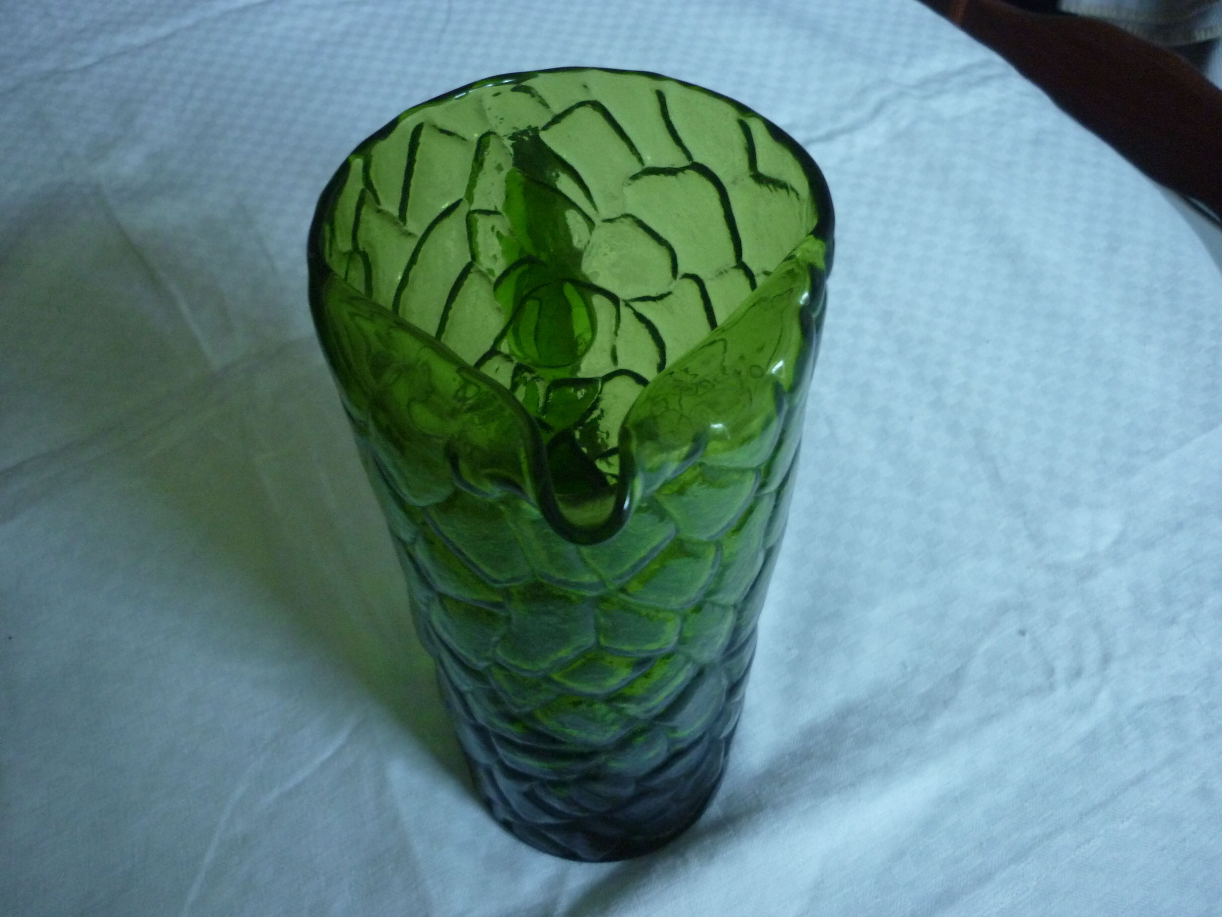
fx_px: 1165
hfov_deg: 55.4
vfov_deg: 42.9
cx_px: 611
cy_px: 458
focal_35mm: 33
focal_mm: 5.5
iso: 400
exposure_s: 1/8
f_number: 2.8
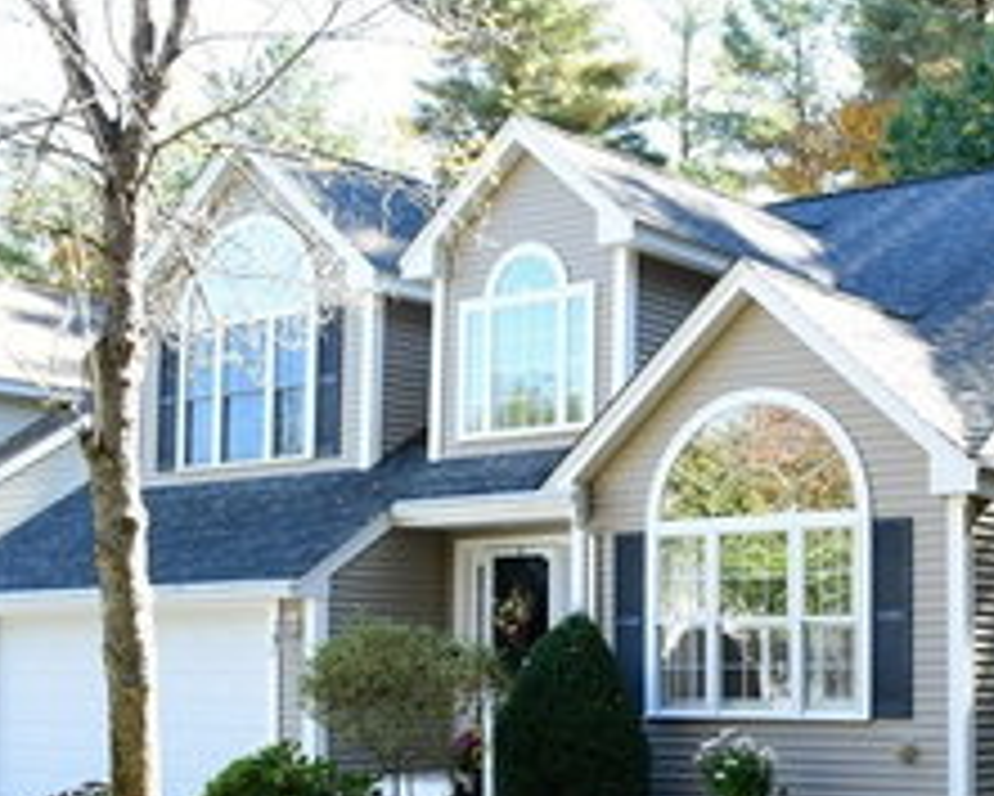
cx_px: 841
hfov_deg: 32.9
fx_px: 1619
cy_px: 567
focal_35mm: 55
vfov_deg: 27.4
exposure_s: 1/320
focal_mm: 18
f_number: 5.6
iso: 640
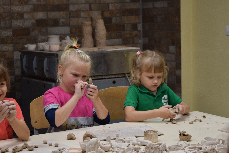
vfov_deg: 15.9
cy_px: 90
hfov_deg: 23.6
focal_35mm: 86
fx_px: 547
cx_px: 117
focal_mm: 48
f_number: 5.3
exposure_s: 1/60
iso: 450
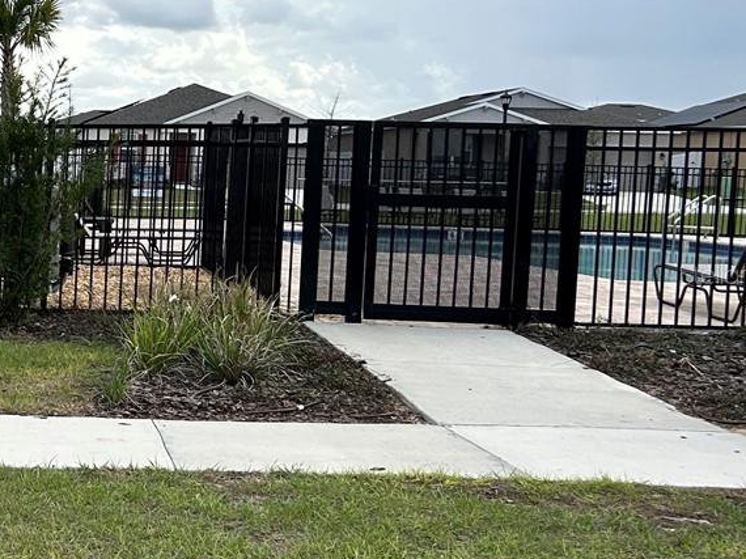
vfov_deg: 20.2
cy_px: 274
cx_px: -245
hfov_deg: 23.4
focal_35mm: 73
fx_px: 1573
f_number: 1.5
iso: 50
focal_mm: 5.7
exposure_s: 1/2123
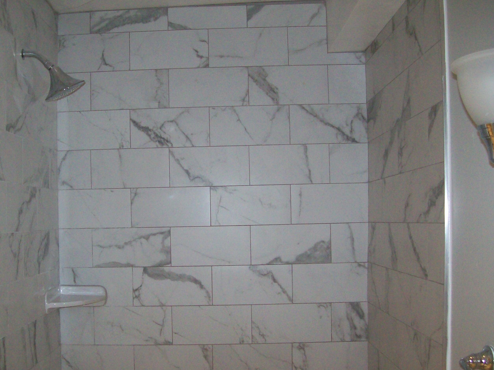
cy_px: 218
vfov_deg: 33.5
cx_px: 201
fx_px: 614
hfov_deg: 43.7
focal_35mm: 43
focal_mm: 6
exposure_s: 1/64
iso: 200
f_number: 2.7
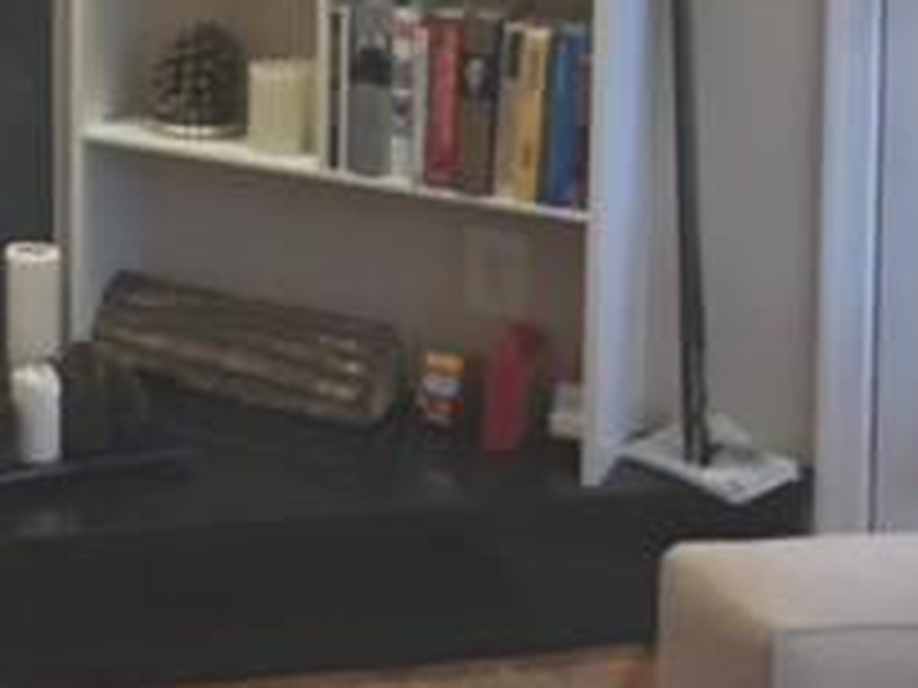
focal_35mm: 88
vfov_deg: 15.6
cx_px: -328
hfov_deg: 20.1
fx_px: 2334
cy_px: -306
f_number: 1.8
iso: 80
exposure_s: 1/15
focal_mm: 3.99
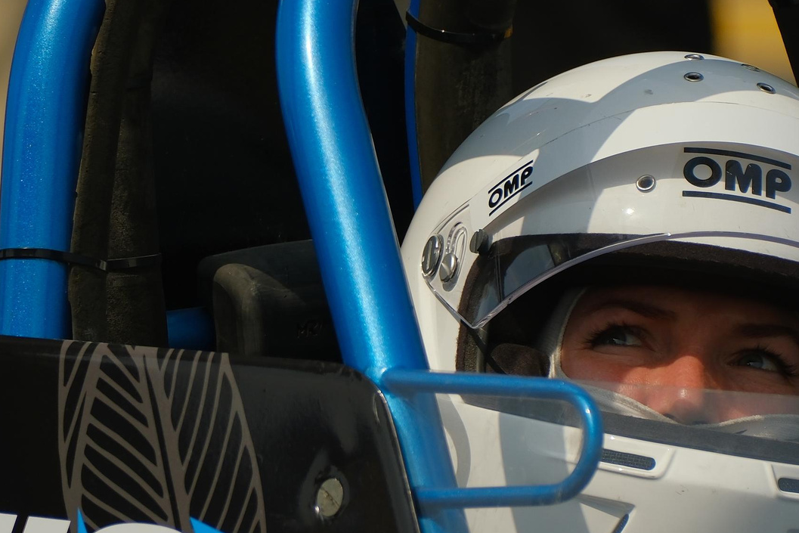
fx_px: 24194
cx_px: 554
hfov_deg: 1.9
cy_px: 278
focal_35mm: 1090
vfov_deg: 1.3
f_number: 5.6
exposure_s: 1/1700
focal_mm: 300
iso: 160
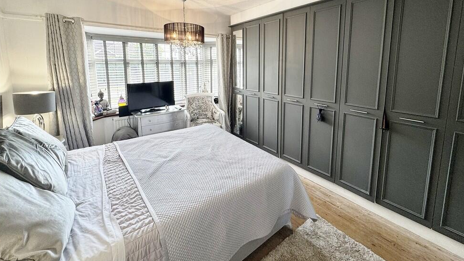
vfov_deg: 65.6
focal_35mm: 16
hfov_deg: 99.4
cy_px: 90
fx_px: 197
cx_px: 237
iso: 125
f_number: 2.2
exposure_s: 1/100
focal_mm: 2.22
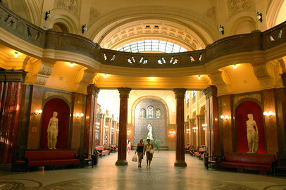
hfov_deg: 62.8
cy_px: 96
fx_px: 234
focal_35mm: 30
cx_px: 146
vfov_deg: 44.2
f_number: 3.2
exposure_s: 1/25
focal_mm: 19
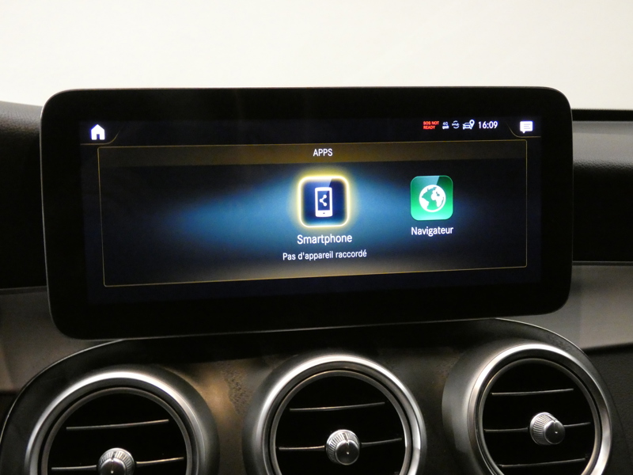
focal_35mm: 41
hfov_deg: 45.8
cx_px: 316
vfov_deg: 35.1
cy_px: 238
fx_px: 750
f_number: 3.6
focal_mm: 7.3
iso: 1600
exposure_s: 1/25
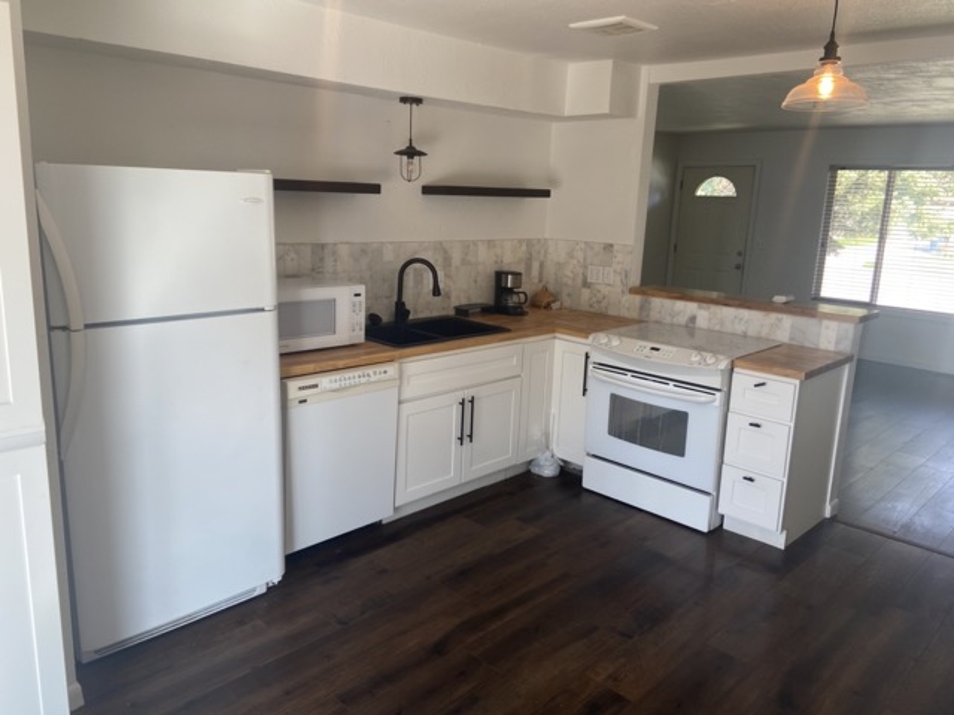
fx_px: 717
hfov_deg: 67.3
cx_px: 477
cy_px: 358
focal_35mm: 26
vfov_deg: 53.1
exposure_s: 1/120
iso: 80
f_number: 1.8
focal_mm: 4.25
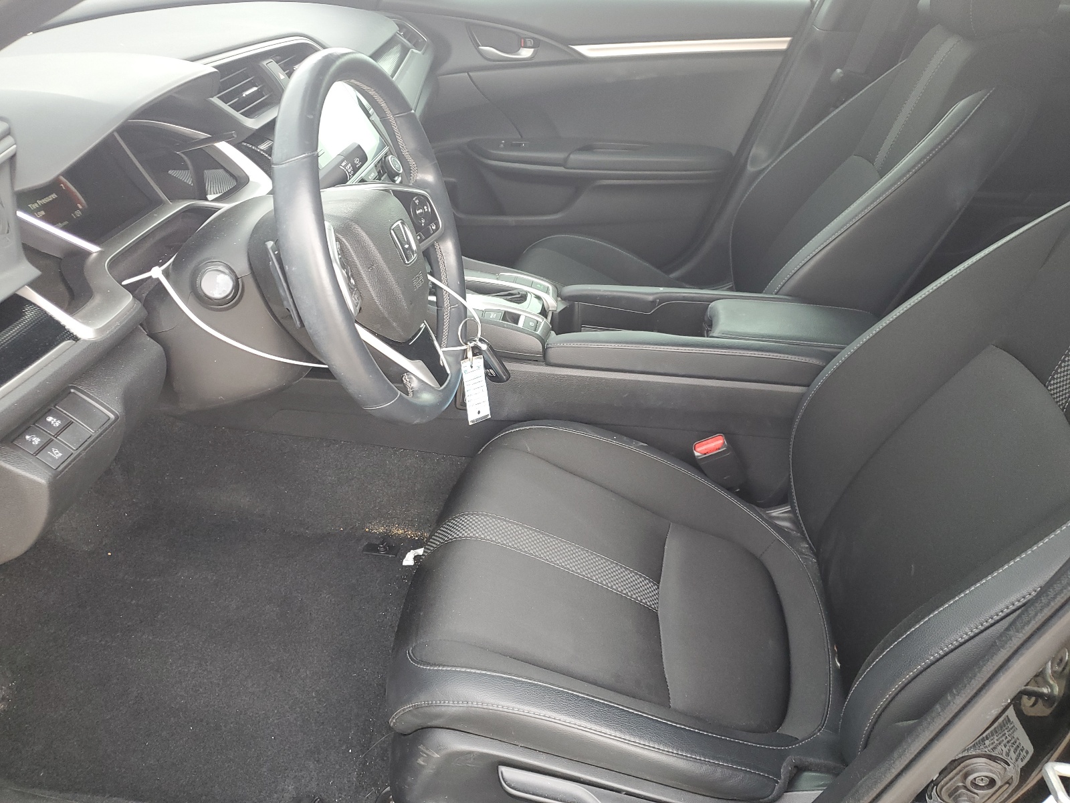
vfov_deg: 53.1
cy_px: 402
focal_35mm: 26
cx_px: 535
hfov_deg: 67.3
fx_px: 804
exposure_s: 1/60.2
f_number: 1.5
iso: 73
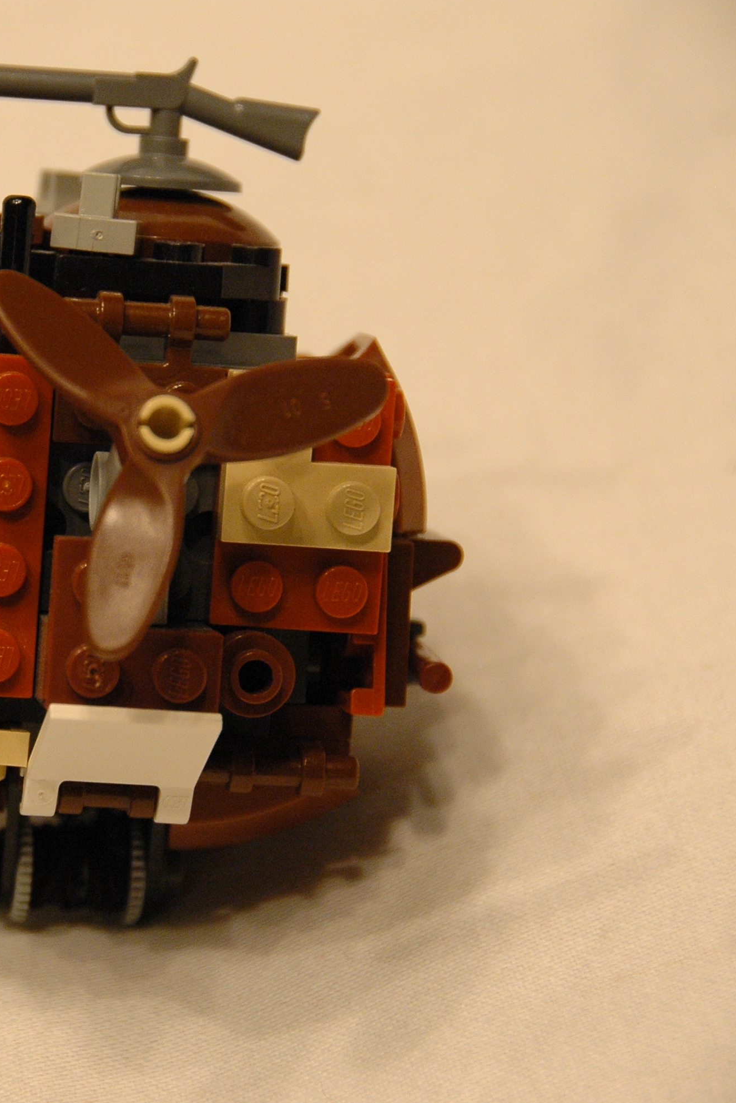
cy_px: 552
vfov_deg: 10.1
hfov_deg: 6.7
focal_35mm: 204
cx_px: -69
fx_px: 6256
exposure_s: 1/20
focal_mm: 90
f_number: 5.6
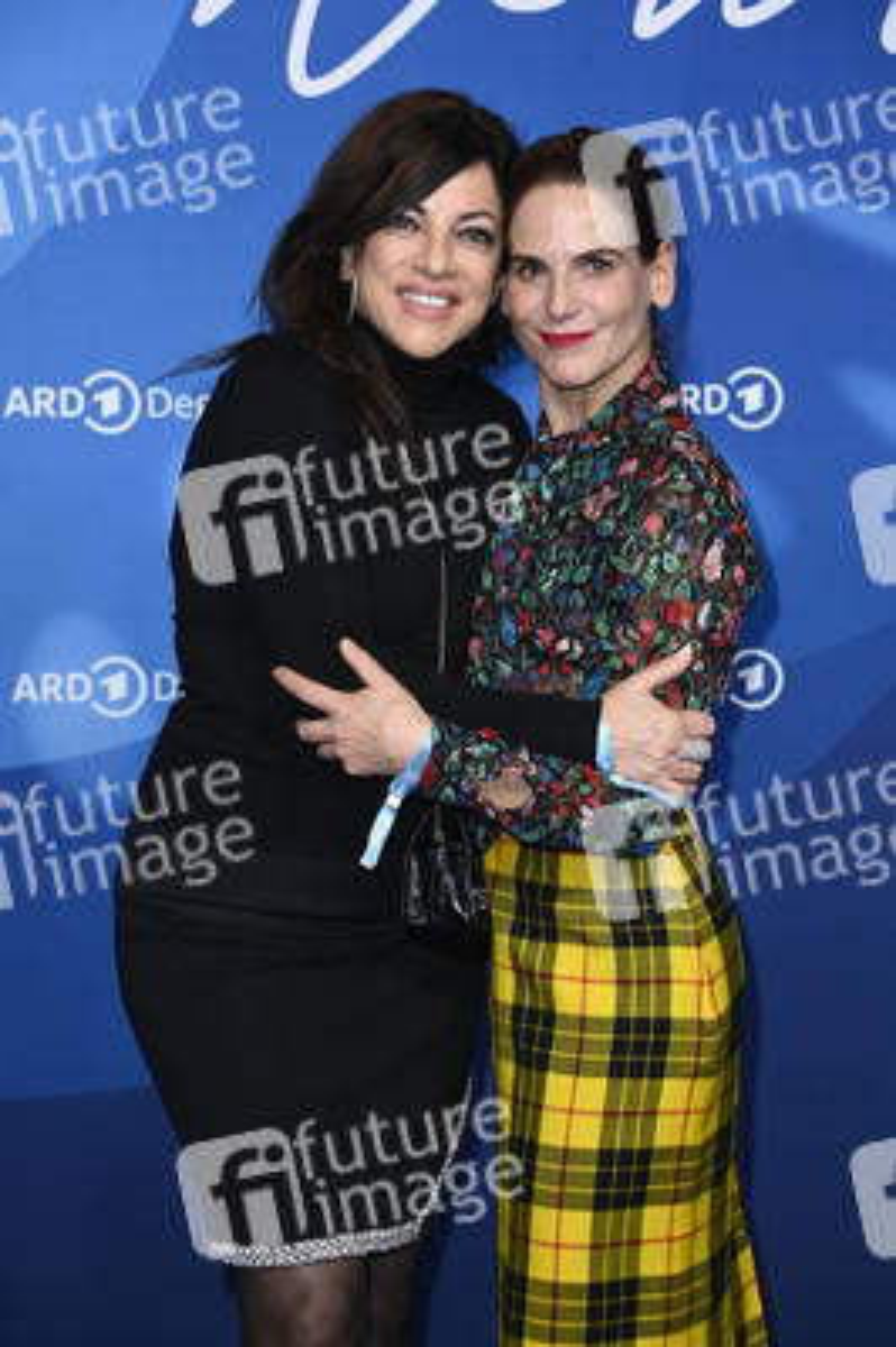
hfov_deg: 13.9
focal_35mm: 98
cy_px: 674
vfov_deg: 20.8
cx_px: 448
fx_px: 3665
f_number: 5.6
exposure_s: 1/250
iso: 800
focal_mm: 98
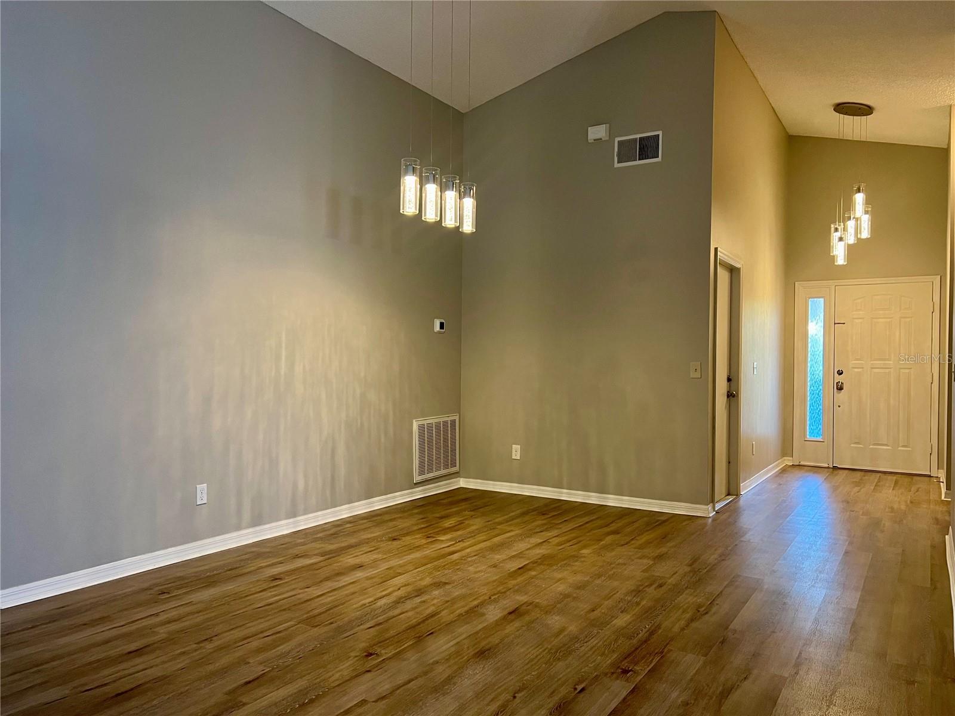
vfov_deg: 53.1
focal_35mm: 26
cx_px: 478
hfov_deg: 67.3
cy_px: 358
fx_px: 717
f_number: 1.5
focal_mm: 5.7
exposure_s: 1/60
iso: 160
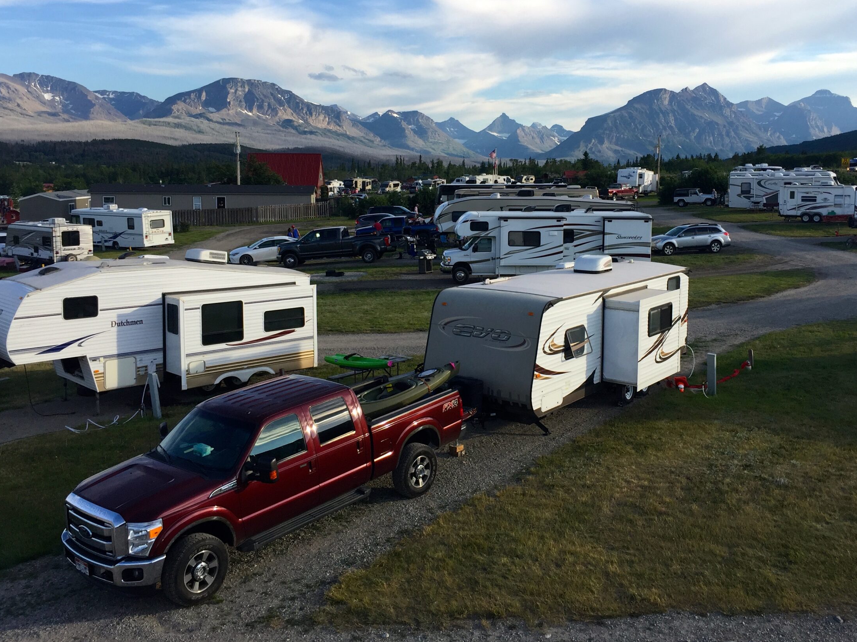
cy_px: 268
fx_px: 842
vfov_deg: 41.7
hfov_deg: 53.9
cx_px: 470
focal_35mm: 34
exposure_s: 1/1014
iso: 32
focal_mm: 4.15
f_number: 2.2
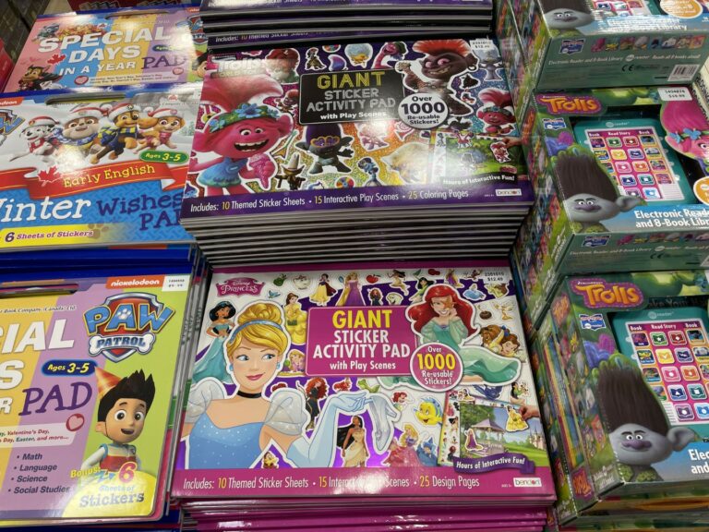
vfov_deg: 53.1
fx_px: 533
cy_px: 266
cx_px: 354
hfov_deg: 67.3
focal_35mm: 26
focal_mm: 4.2
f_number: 1.6
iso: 50
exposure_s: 1/121
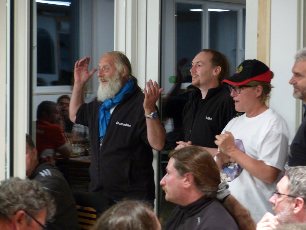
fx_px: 964
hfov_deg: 18.0
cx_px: 153
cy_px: 115
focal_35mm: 109
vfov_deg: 13.6
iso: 400
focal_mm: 19.6
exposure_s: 1/10
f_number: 2.8
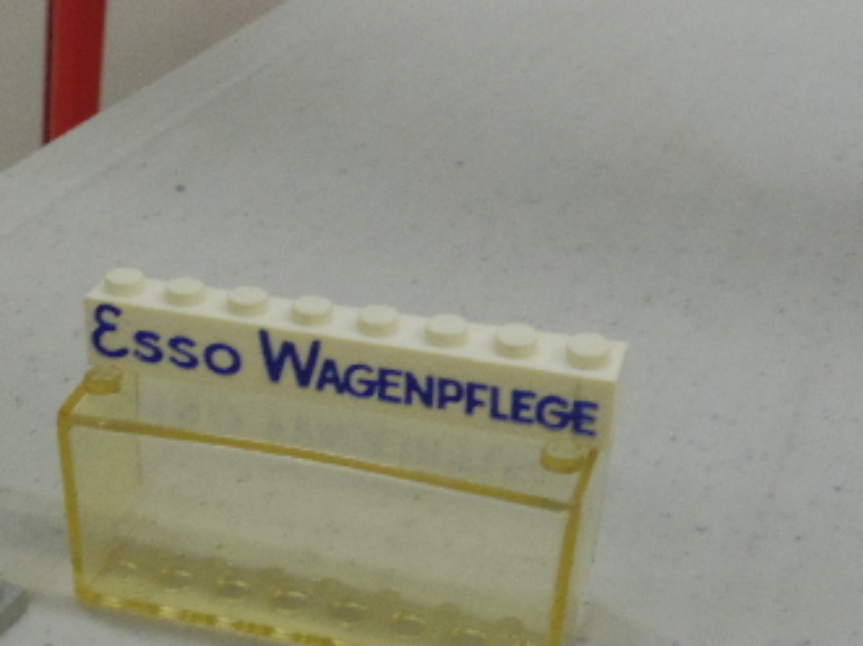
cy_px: 544
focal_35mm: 58
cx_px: 209
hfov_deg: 32.6
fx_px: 1445
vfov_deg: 24.7
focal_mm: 5.8
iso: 800
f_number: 4.5
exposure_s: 1/50
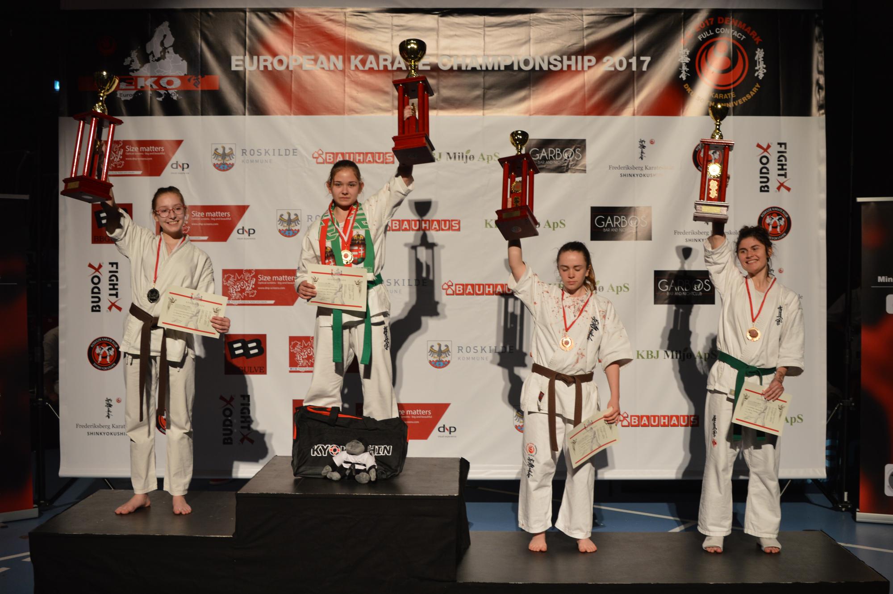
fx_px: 1041
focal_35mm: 42
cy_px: 297
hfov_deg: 46.4
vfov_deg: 31.8
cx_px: 446
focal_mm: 28
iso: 400
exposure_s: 1/60
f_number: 4
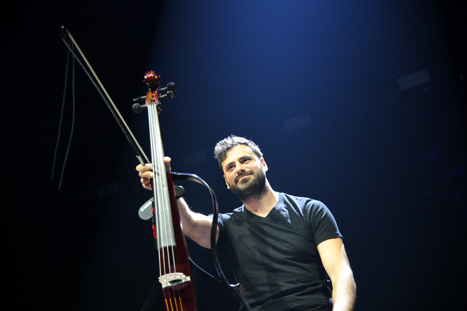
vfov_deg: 18.2
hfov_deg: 27.0
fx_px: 973
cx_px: 234
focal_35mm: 75
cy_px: 156
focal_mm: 75
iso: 1600
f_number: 4
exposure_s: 1/200
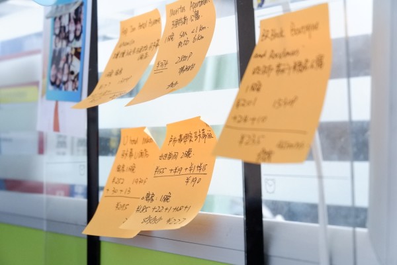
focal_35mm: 75
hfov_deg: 27.0
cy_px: 132
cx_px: 198
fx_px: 827
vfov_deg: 18.2
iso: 3200
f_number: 5.6
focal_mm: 50
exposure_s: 1/40
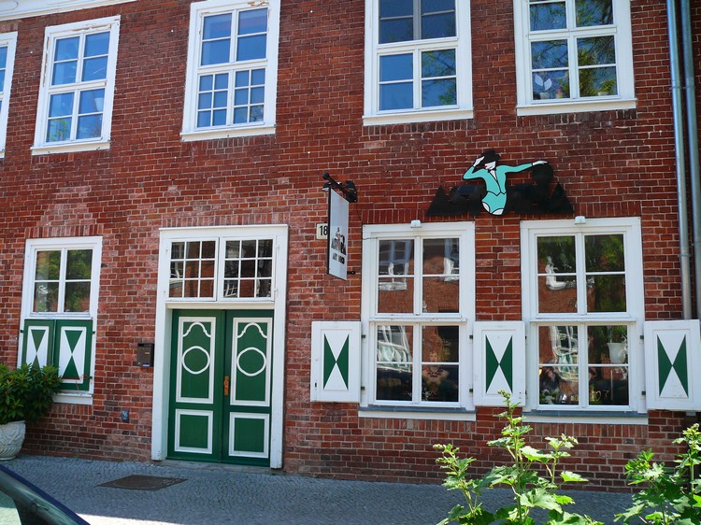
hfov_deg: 52.6
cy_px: 262
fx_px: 709
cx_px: 350
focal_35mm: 35
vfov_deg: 40.7
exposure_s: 1/100
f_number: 2.8
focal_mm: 7.4
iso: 100
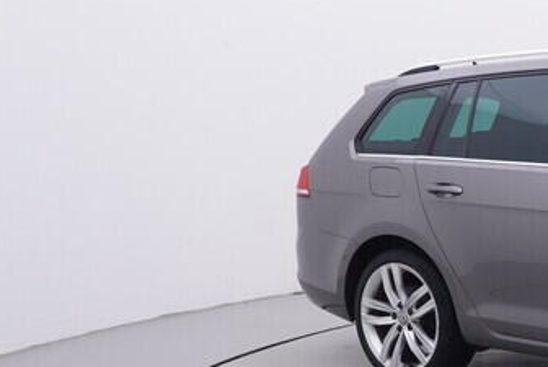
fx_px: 1044
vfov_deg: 19.9
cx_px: 724
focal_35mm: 69
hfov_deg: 25.2
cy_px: 233
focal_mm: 15
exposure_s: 1/80
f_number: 5
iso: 200
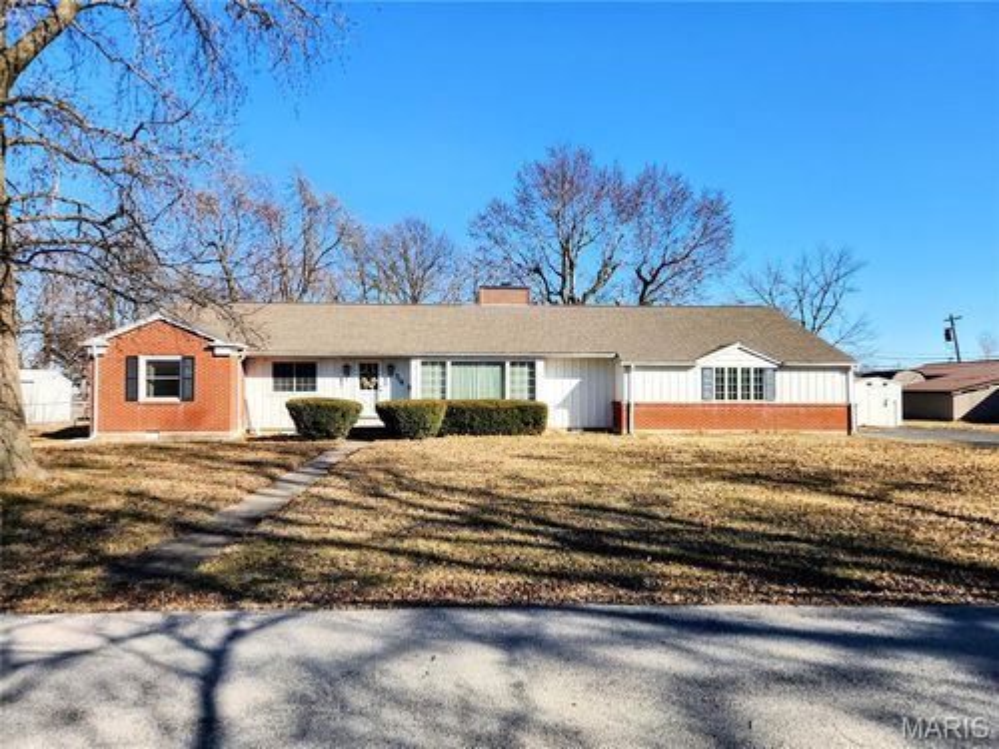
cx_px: 500
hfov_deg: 73.9
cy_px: 374
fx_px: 664
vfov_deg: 58.9
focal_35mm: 23
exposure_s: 1/1441
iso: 20
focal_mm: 5.4
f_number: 1.8
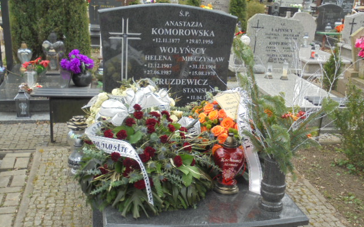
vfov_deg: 27.9
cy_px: 134
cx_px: 181
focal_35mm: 46
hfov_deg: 43.5
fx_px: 456
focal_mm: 7.8
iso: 100
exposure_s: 1/60
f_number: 4.5
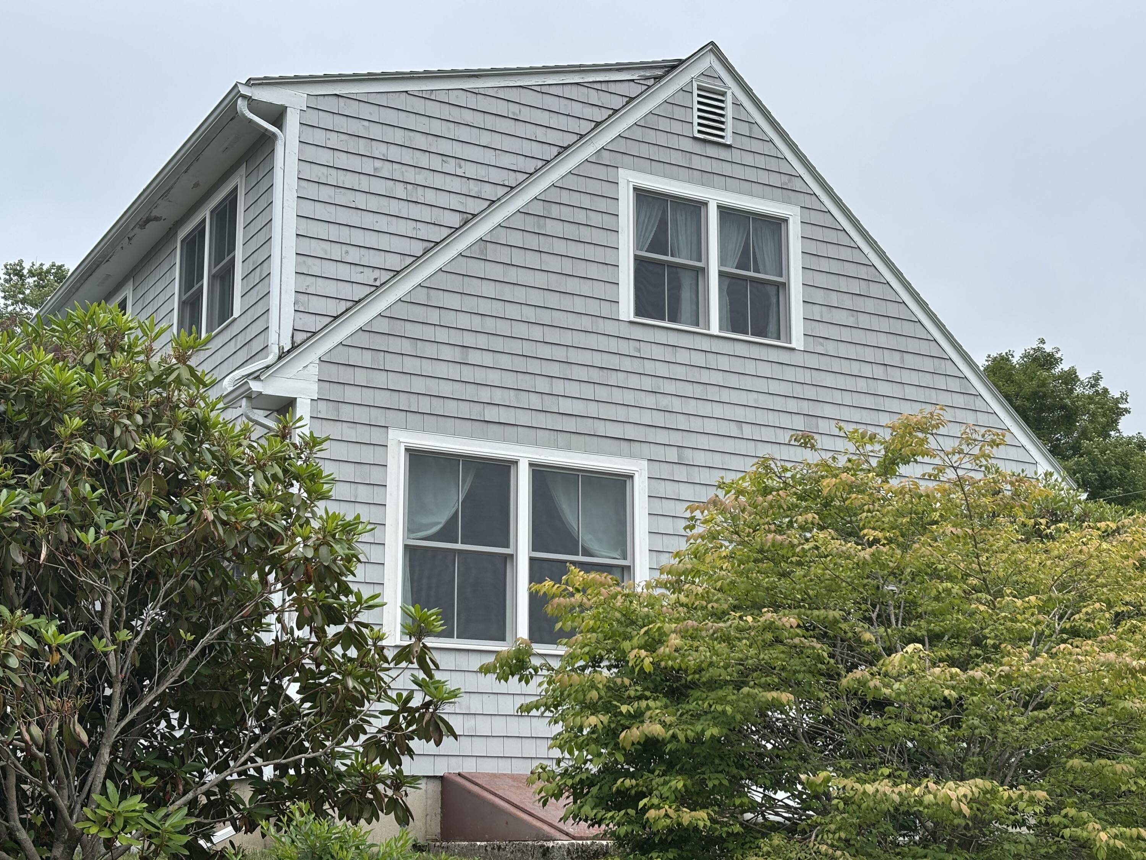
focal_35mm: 52
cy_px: 430
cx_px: 573
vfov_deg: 28.0
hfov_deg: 36.8
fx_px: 1722
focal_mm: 5.96
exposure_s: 1/2933
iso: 40
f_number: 1.6
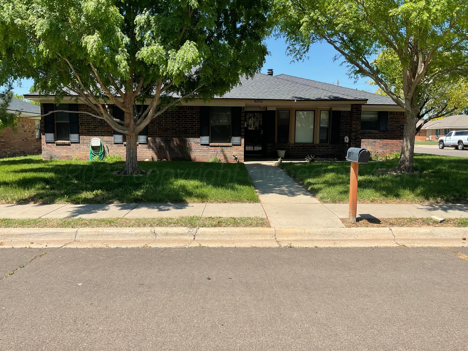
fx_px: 392
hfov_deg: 61.7
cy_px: 176
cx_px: 234
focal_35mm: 29
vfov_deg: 48.2
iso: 16
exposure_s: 1/1534
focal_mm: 3
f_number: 1.8
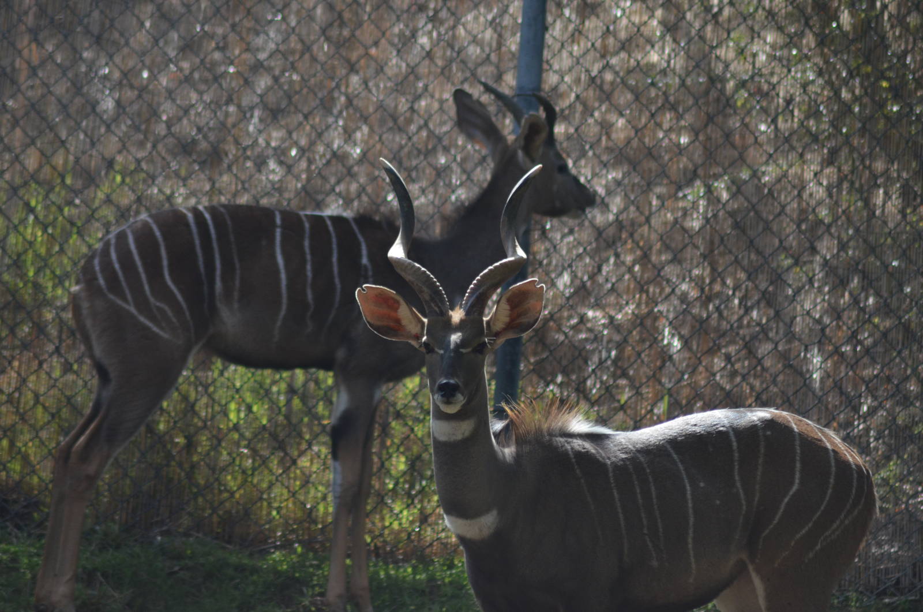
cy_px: 306
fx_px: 11514
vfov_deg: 3.0
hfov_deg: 4.6
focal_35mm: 450
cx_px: 462
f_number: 5.6
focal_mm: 300
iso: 640
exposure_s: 1/1000
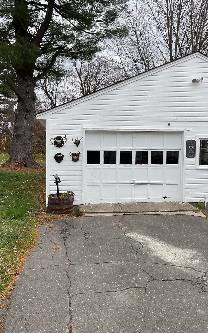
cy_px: 166
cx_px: 113
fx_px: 281
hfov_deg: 40.6
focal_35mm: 31
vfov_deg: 61.2
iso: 16
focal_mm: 3
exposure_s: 1/428
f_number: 1.8
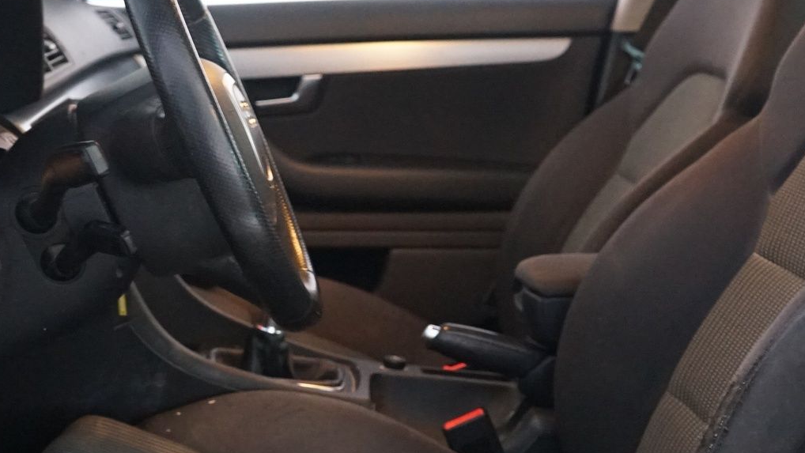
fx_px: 1537
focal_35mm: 72
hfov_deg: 29.3
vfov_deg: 16.7
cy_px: 318
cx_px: 410
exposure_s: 1/13
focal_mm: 28
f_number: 4
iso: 4000
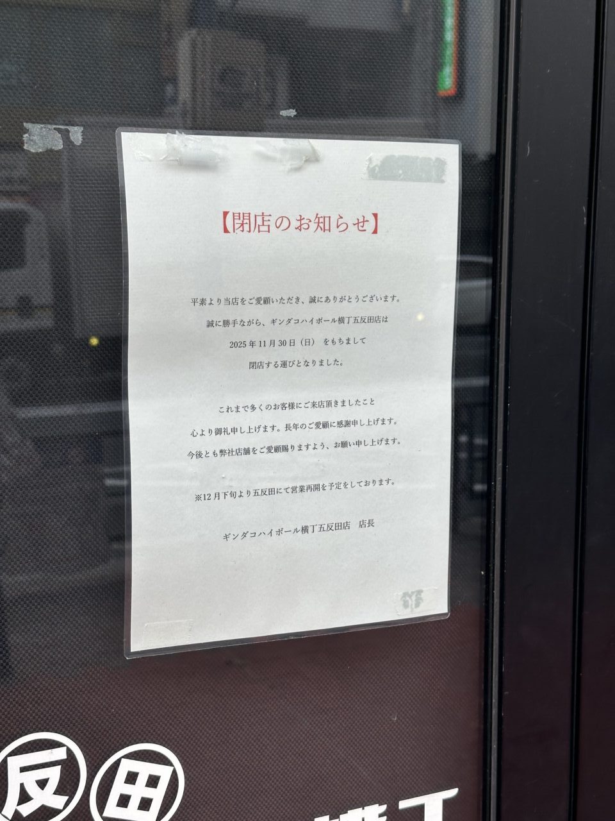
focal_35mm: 48
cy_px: 410
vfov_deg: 39.7
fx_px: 1137
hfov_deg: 30.3
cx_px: 308
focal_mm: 6.86
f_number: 1.78
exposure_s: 1/371
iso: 64
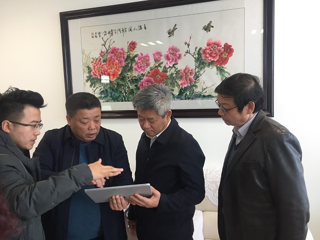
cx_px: 160
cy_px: 120
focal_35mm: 29
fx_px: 268
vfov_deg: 48.2
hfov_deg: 61.7
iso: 80
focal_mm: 4.15
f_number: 2.2
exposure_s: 1/33
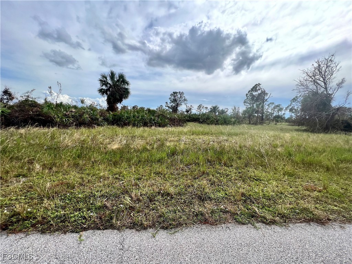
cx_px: 176
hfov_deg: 106.2
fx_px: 132
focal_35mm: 13
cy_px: 132
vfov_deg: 89.9
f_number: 1.8
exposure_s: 1/2137
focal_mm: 1.57
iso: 32
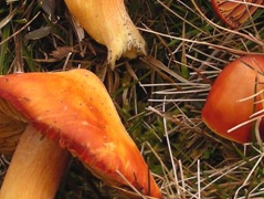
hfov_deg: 15.5
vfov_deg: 11.7
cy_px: 64
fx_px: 970
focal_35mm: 127
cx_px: 115
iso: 50
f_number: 4
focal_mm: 6.3
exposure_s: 1/222
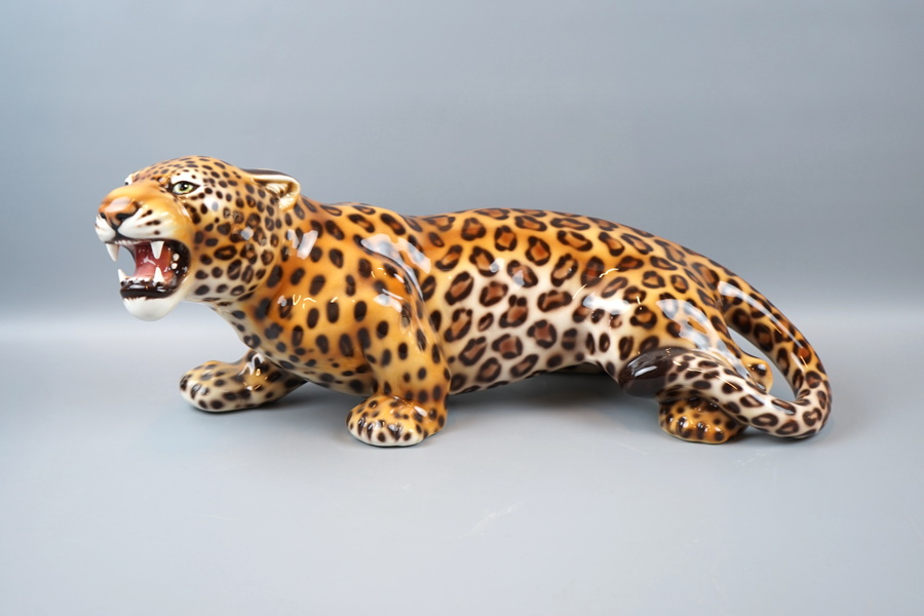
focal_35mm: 46
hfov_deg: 42.7
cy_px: 308
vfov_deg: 29.2
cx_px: 462
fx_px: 1181
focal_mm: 46
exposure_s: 1/60
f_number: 4.5
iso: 160
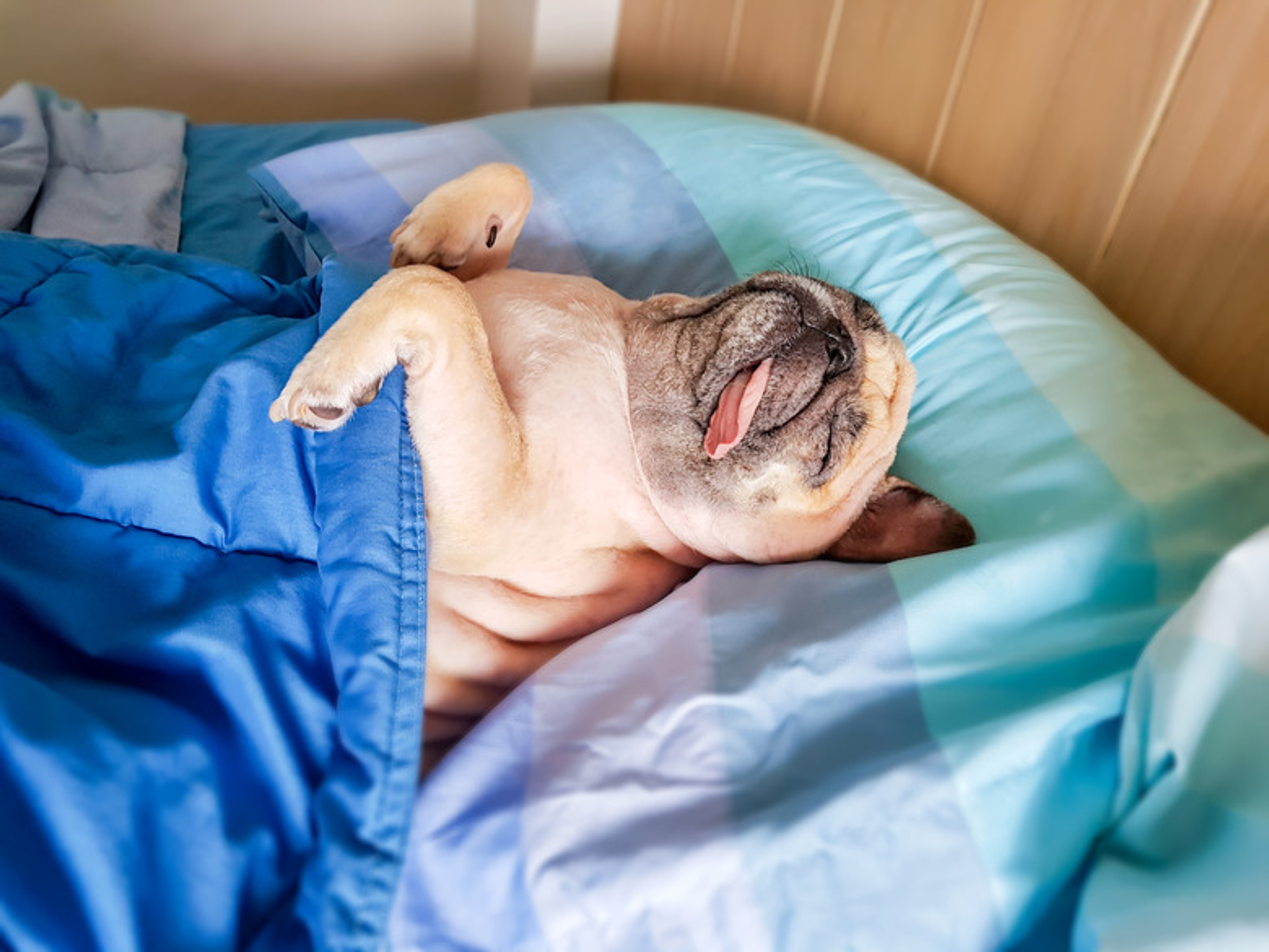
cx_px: 634
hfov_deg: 67.3
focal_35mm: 26
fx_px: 953
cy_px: 476
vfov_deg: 53.1
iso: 125
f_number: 1.7
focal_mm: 4.2
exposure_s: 1/25
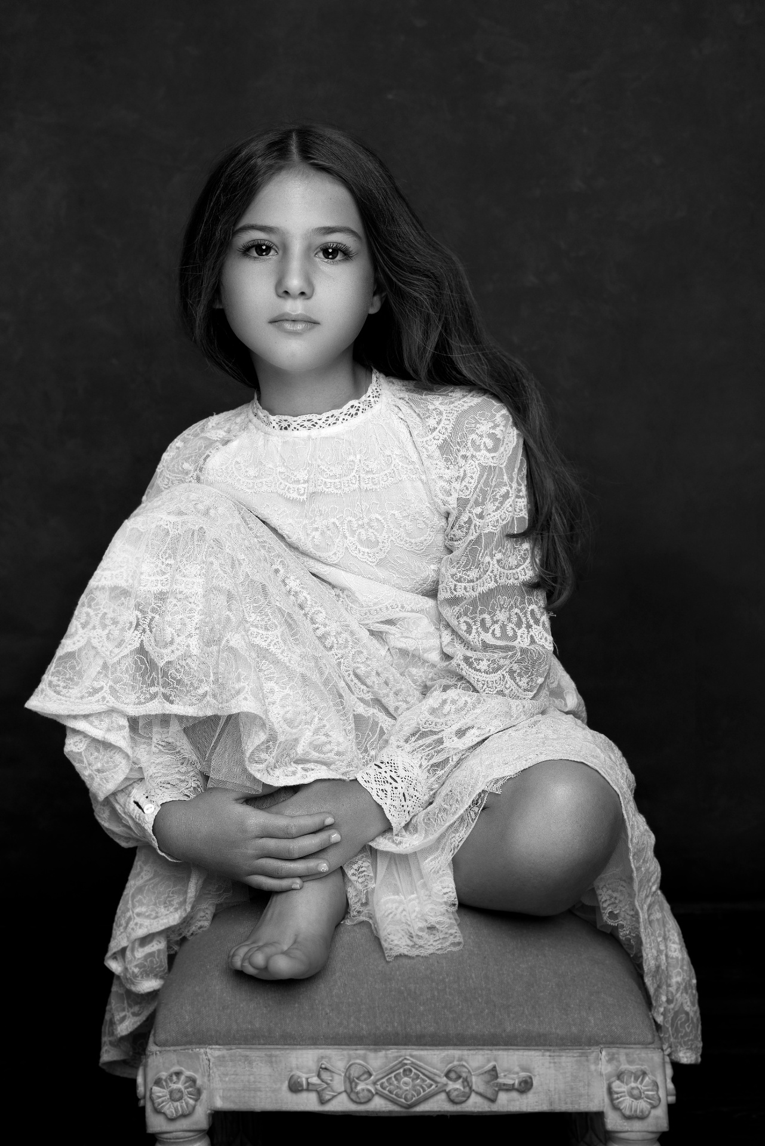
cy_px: 573
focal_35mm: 50
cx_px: 382
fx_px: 1593
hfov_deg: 27.0
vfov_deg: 39.6
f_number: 8
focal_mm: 50
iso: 100
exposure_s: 1/200
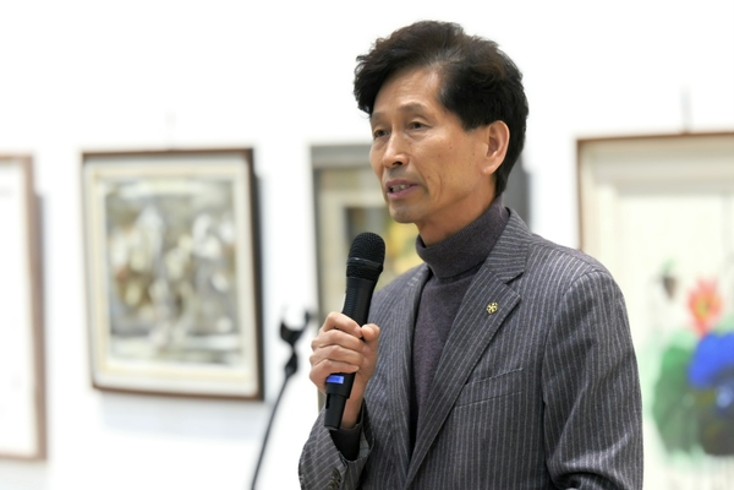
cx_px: 367
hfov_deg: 19.5
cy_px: 245
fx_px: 2141
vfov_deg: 13.0
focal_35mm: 105
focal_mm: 105
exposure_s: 1/50
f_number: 6.7
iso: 3200
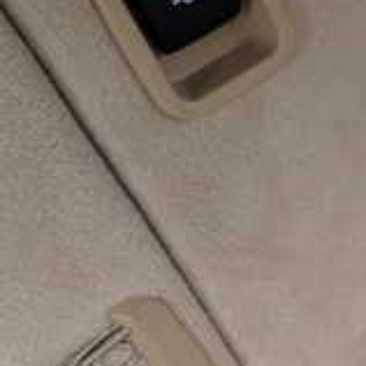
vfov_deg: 20.6
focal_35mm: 84
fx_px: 1005
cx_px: 547
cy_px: 234
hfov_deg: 18.4
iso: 100
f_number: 2.8
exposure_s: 1/160
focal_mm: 4.5
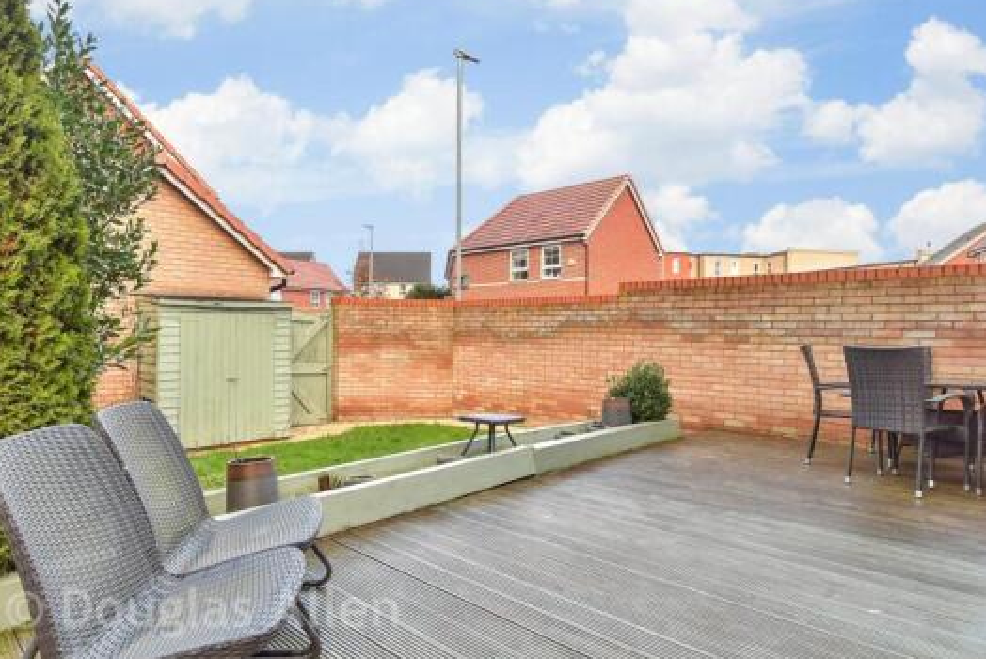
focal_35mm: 20
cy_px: 327
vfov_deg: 62.0
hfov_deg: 83.1
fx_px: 548
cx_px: 406
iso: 400
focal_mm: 11
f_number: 7.1
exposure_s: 1/50
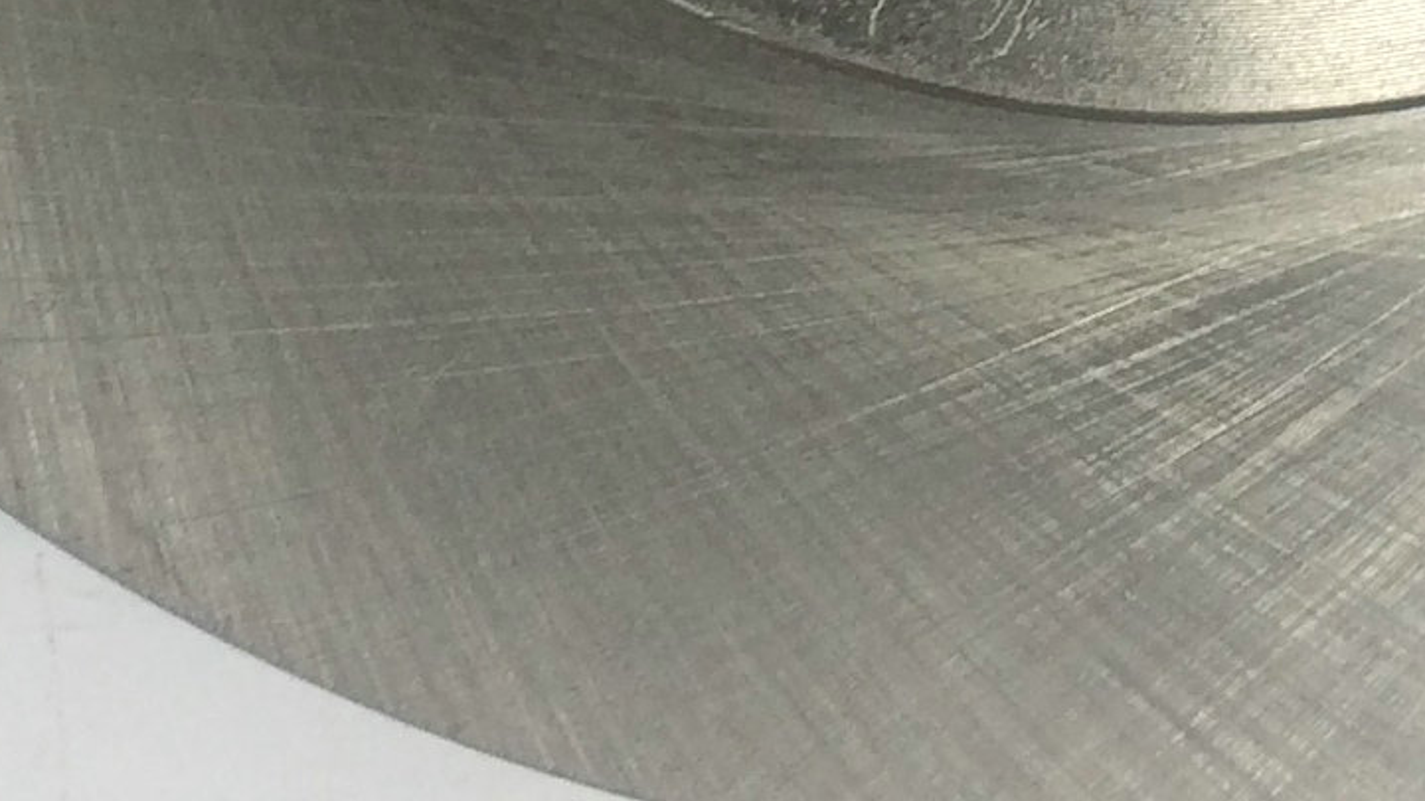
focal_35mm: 148
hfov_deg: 14.5
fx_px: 5590
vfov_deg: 7.5
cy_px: -1335
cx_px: 587
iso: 64
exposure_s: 1/33
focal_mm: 4.12
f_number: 2.2
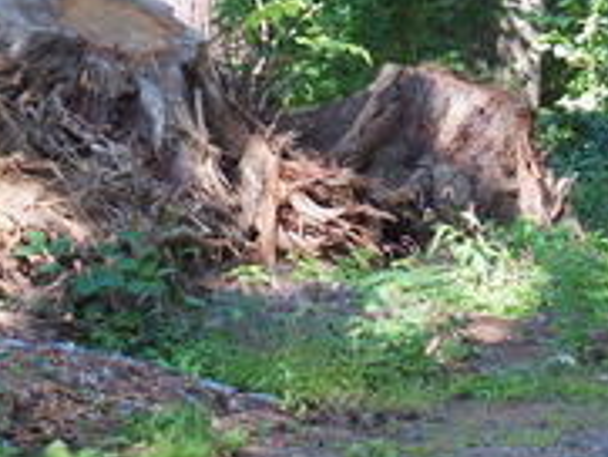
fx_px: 5431
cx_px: 27
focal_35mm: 309
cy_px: 128
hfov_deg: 6.4
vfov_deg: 4.8
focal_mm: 26.2
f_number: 2.8
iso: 200
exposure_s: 1/160
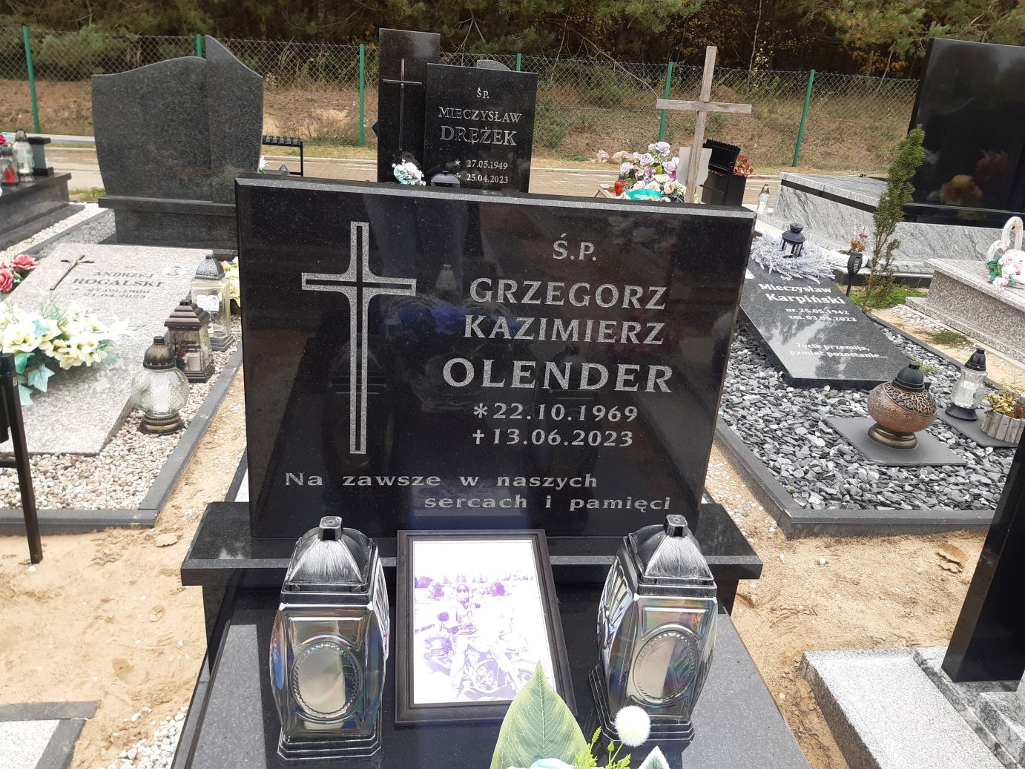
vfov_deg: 53.1
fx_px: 770
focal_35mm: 26
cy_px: 384
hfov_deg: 67.3
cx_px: 512
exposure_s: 1/290
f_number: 1.7
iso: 40
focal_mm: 3.92
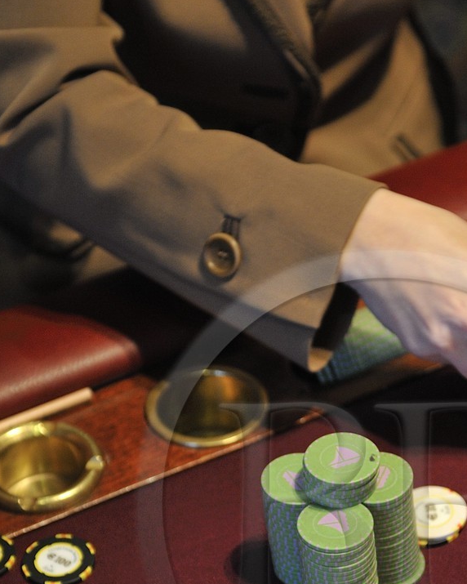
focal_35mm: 147
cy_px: 505
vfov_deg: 13.0
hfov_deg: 10.5
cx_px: 388
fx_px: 2540
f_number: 2.8
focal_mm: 70
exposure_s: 1/60
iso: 800
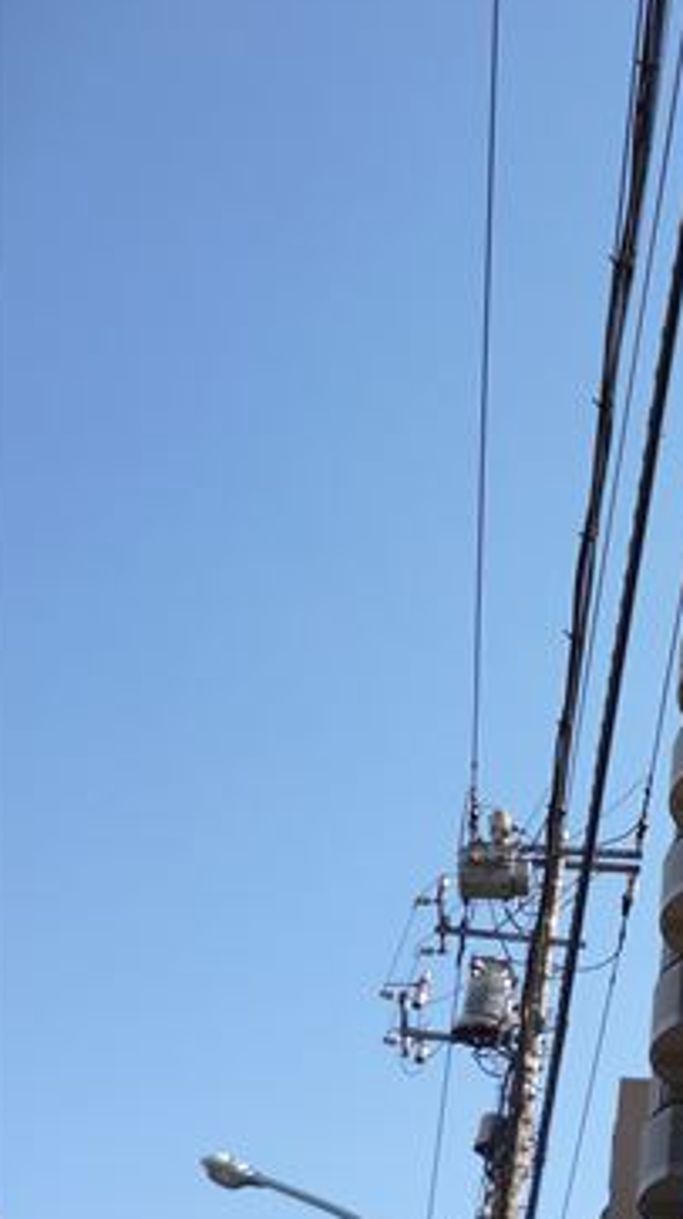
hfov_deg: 19.1
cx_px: 1056
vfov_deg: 38.4
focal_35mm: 54
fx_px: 1743
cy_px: 704
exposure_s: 1/500
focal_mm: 5
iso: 100
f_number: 3.1
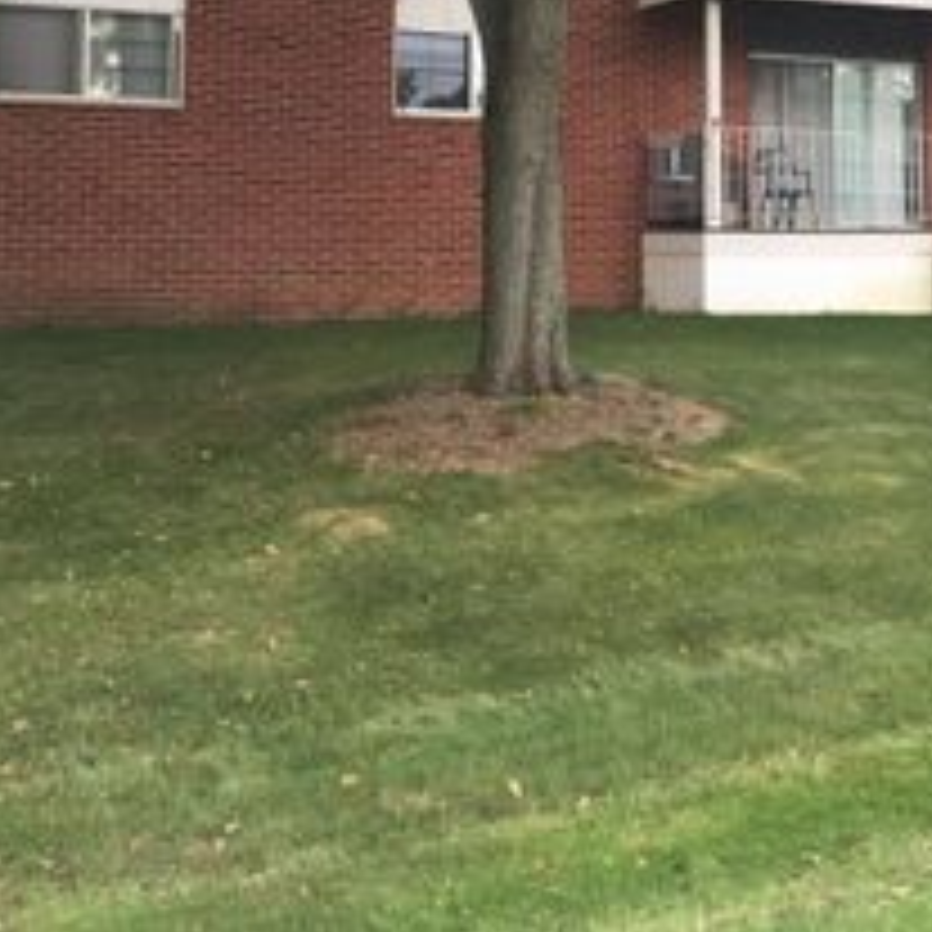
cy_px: 92
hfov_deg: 27.0
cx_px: 792
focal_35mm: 62
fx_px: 1889
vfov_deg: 26.8
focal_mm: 4.15
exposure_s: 1/120
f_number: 2.2
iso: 32
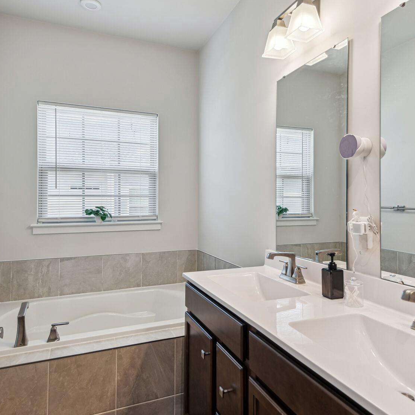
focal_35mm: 25
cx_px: 223
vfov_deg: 62.9
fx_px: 339
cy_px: 207
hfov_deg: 62.8
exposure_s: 1/20
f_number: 8
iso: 200
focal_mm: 19
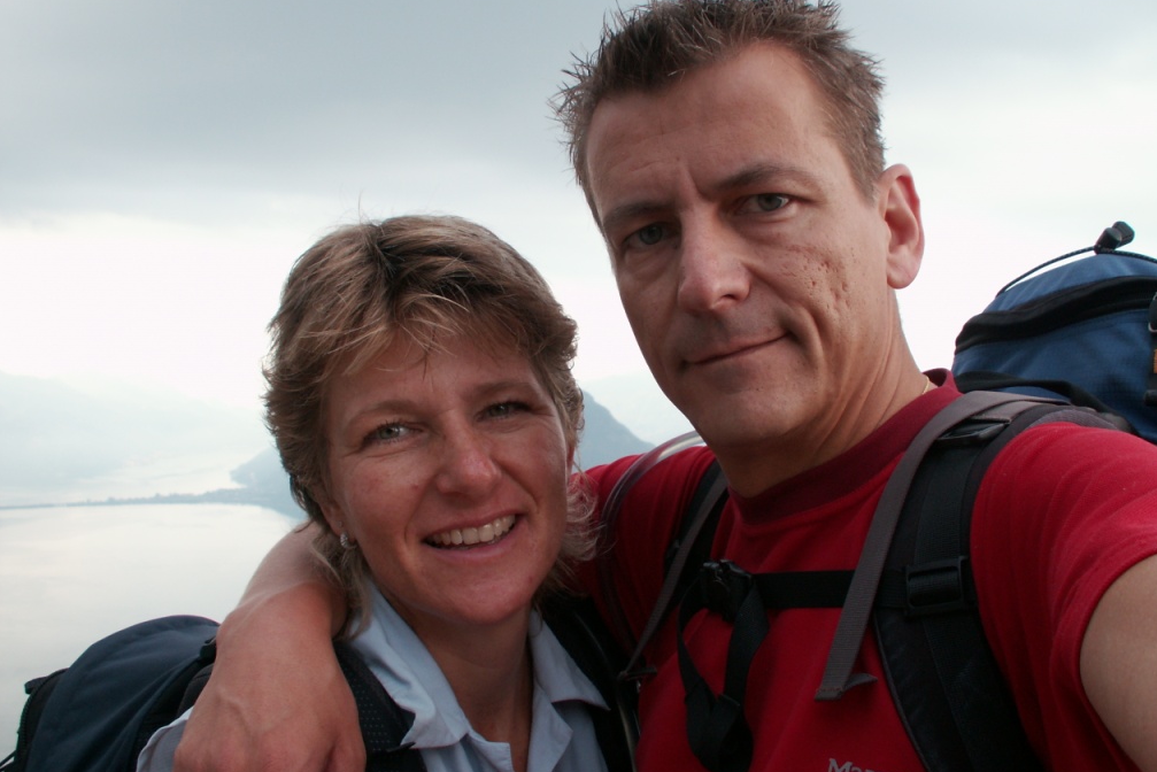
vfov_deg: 35.9
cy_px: 355
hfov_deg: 51.9
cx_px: 584
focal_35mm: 37
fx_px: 1189
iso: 50
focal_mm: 5.86
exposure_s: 1/60
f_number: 3.5
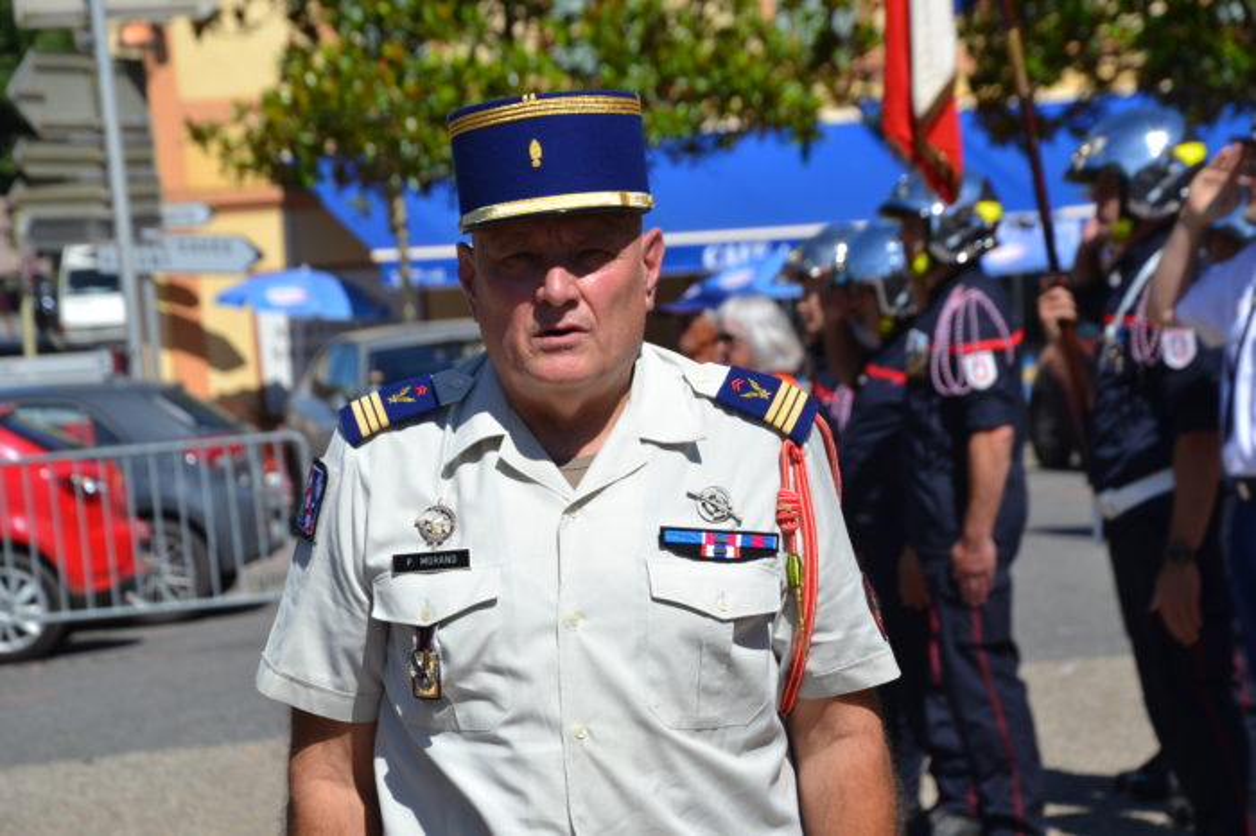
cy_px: 418
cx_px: 628
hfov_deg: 13.0
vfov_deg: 8.7
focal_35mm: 158
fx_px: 5492
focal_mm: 105
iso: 100
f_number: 8
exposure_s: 1/250
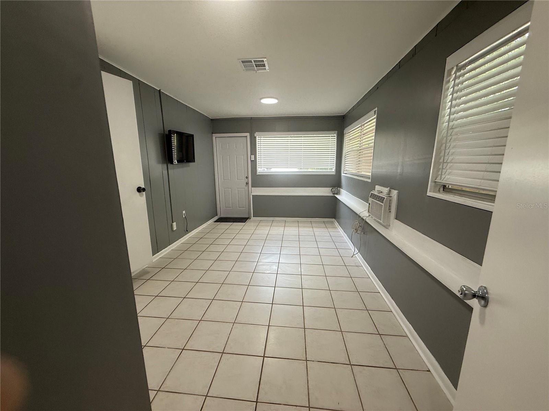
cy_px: 206
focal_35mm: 14
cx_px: 274
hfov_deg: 102.1
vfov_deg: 85.7
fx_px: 222
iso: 125
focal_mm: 2.22
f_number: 2.2
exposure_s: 1/120
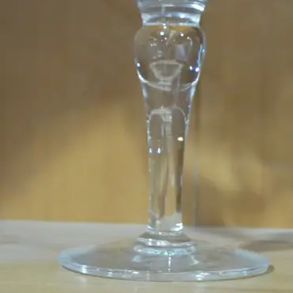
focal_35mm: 152
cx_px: 177
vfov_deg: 11.3
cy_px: -40
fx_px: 1456
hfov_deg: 11.5
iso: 3200
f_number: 5.4
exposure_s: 1/80
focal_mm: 31
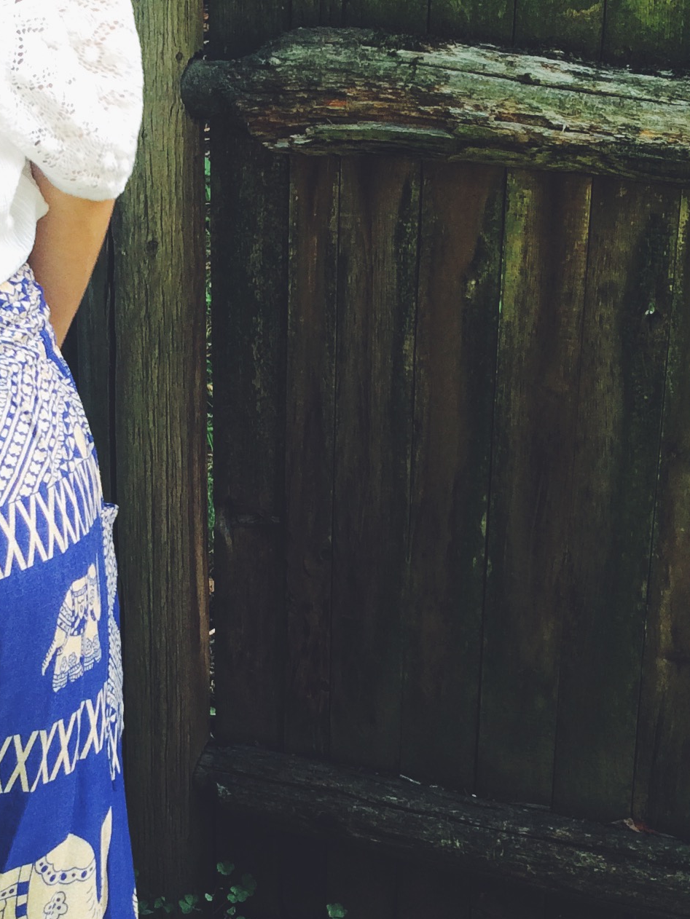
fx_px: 1993
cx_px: 158
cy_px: 419
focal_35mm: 75
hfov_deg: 19.5
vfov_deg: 26.0
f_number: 2.2
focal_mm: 4.15
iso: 40
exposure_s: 1/120
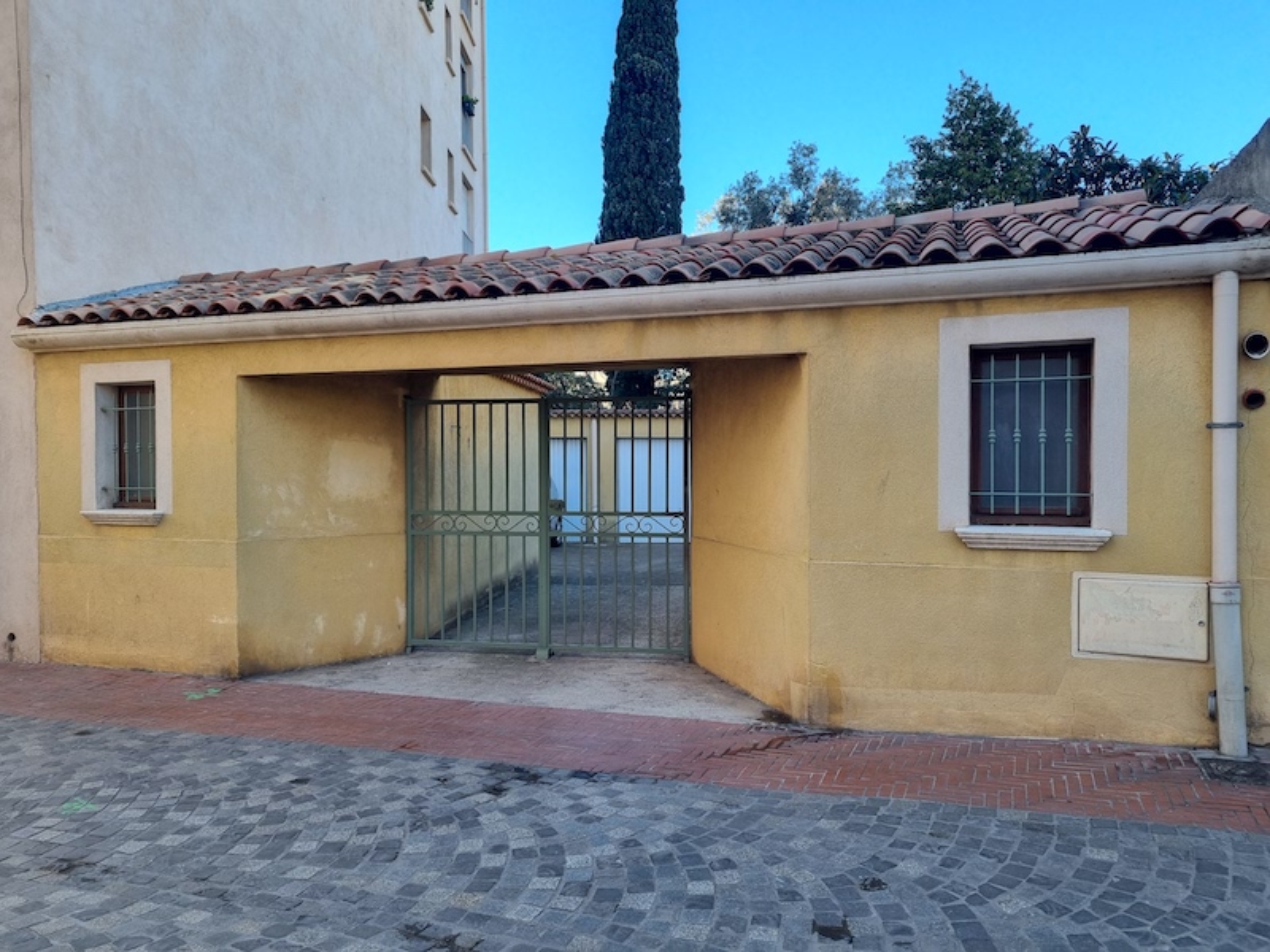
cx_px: 635
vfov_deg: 53.1
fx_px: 954
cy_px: 476
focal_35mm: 26
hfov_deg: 67.3
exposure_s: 1/177
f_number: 1.8
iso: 50
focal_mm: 5.4
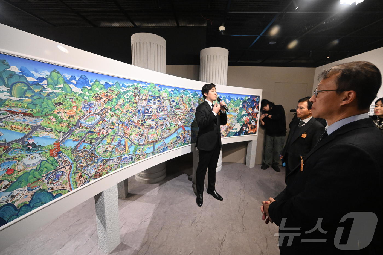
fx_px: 149
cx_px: 192
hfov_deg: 104.3
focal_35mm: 14
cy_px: 128
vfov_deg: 81.2
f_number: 4.5
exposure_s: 1/80
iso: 8000
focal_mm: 14
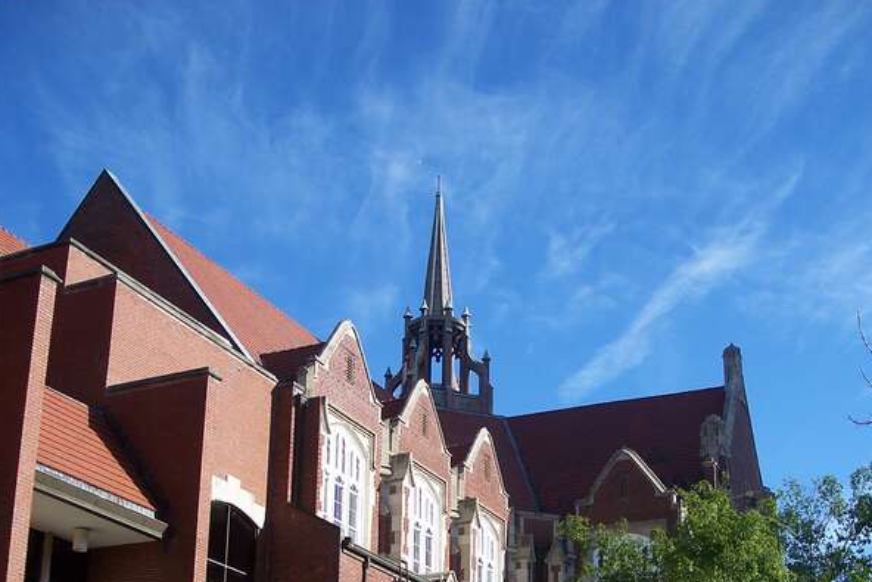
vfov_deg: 25.2
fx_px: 1260
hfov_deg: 38.2
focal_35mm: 52
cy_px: 530
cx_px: 435
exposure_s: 1/640
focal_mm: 7.8
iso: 64
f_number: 2.8
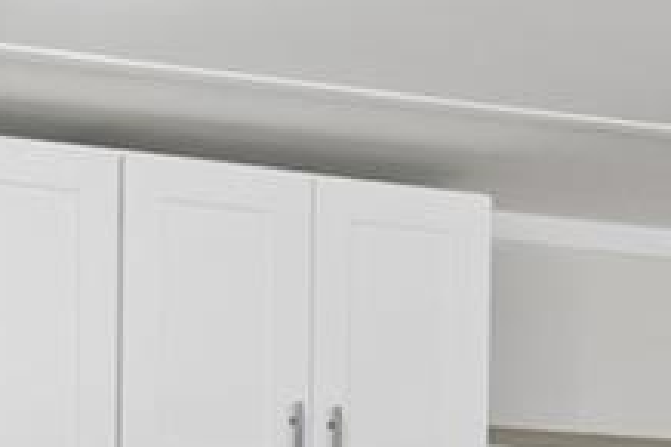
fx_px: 2049
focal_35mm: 110
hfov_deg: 18.2
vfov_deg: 10.8
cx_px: 6
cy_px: 1017
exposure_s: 1/6
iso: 100
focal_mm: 10
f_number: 7.1
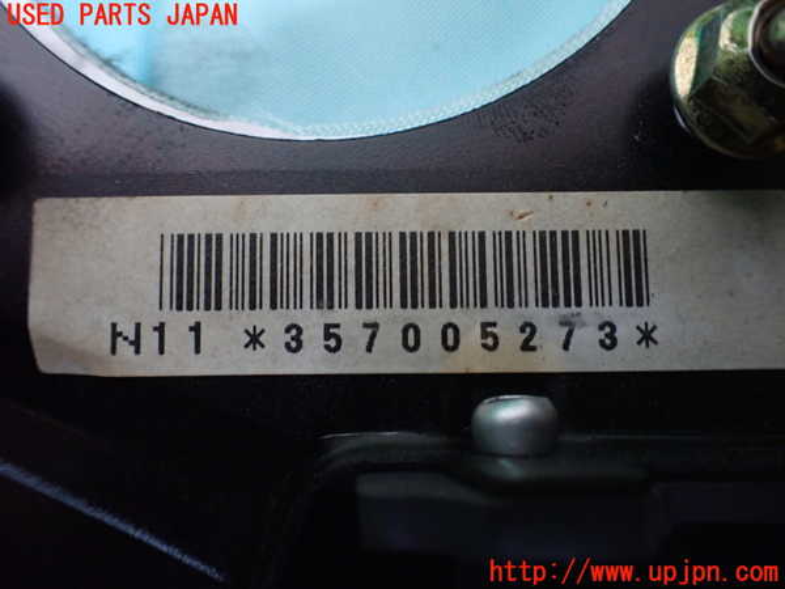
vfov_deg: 46.8
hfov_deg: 60.0
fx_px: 680
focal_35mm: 30
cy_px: 294
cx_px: 392
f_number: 2.3
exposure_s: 1/40
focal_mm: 5.4
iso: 800
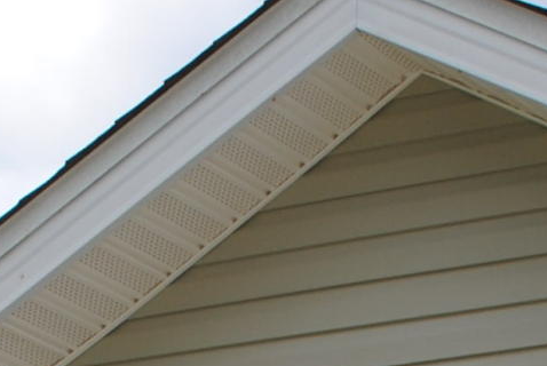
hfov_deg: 9.1
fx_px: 3438
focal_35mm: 226
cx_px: 181
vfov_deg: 5.8
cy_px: 982
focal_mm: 24
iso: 100
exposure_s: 1/200
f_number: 10
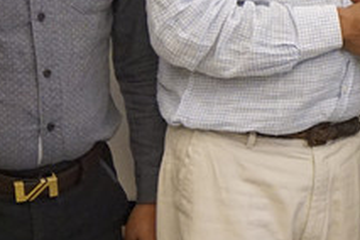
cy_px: 6
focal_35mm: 130
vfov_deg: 10.5
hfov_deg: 15.0
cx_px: 490
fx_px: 1299
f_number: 4
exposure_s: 1/160
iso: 2500
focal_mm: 23
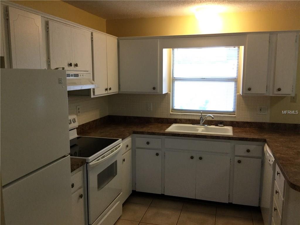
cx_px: 150
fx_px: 269
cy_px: 112
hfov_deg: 58.4
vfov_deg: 45.4
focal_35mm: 31
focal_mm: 3.3
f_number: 2.4
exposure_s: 1/30
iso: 64
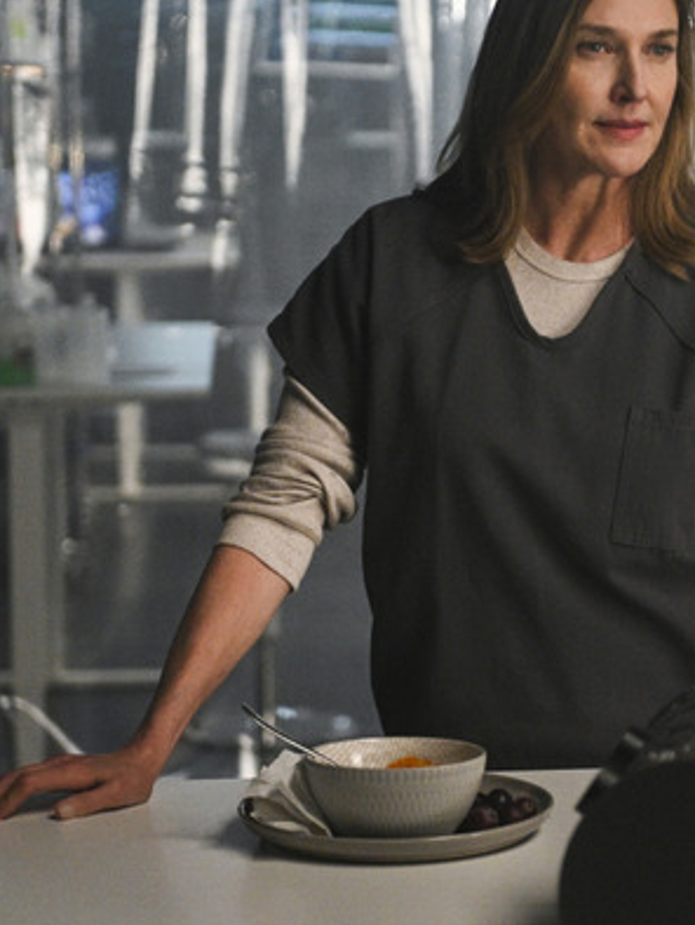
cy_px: 439
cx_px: 589
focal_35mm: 133
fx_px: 3557
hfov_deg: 11.1
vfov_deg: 14.8
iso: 6400
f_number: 2.8
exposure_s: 1/125
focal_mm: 70
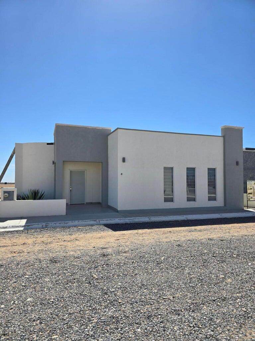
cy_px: 170
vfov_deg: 73.9
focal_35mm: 23
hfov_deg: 58.9
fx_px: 226
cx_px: 128
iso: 12
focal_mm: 6.3
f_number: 1.7
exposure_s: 1/1093
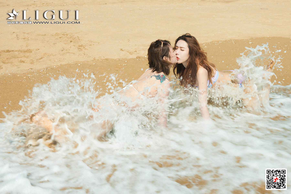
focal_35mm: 38
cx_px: 146
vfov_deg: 35.1
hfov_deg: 50.7
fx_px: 307
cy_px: 97
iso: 125
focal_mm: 38
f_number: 16
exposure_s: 1/125
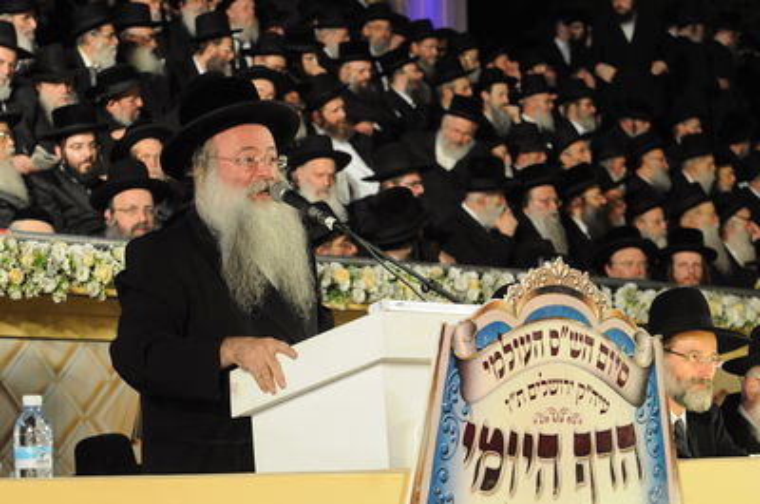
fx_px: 3950
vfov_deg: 7.3
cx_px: 380
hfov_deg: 11.0
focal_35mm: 188
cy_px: 252
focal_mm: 125
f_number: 4.5
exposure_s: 1/60
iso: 640
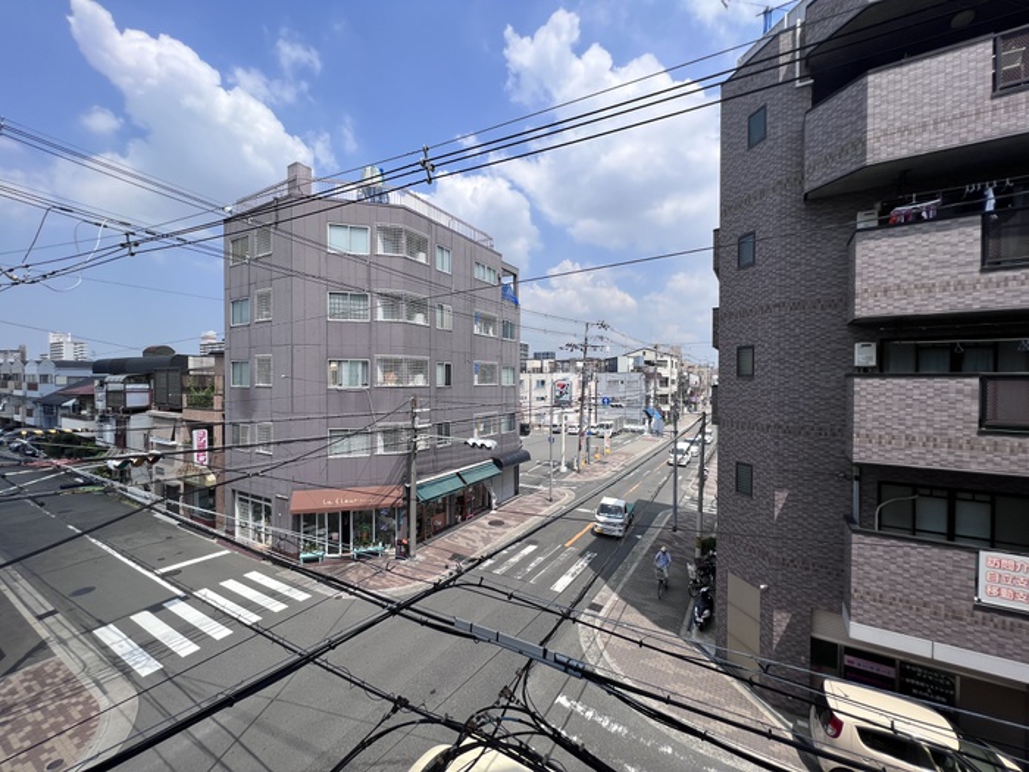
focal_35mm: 13
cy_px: 386
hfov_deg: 106.2
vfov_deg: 89.9
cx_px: 514
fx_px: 386
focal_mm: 1.57
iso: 32
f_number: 1.8
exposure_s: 1/2137
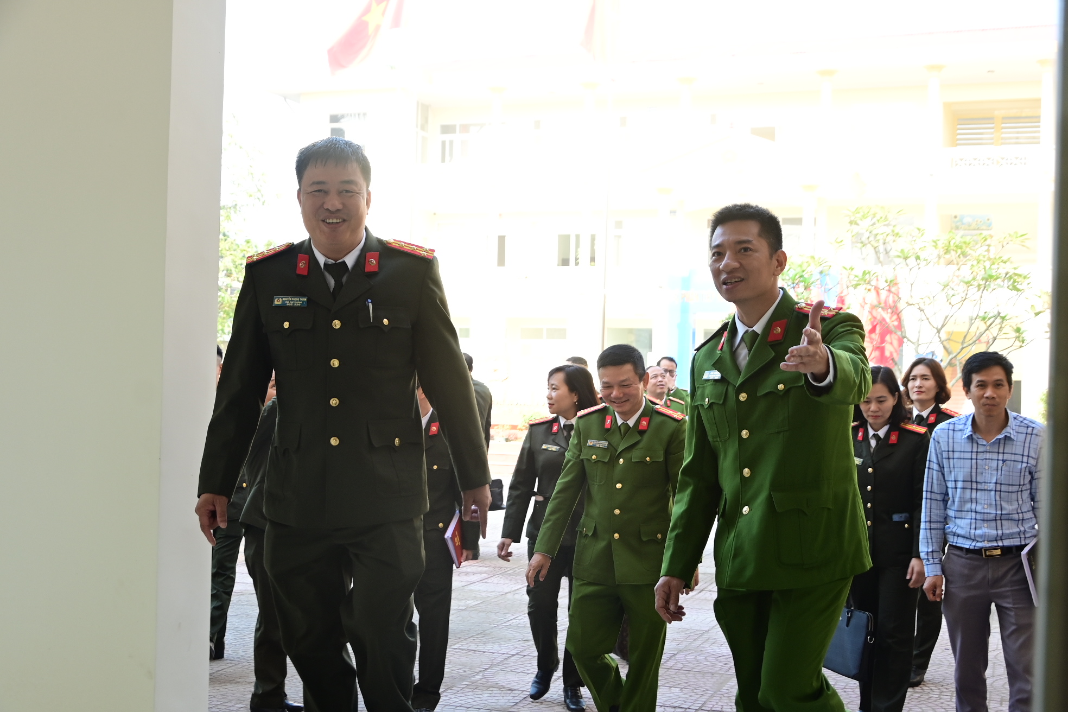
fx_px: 1335
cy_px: 356
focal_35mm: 45
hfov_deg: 43.6
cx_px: 534
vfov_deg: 29.9
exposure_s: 1/200
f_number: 5.6
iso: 400
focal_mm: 30
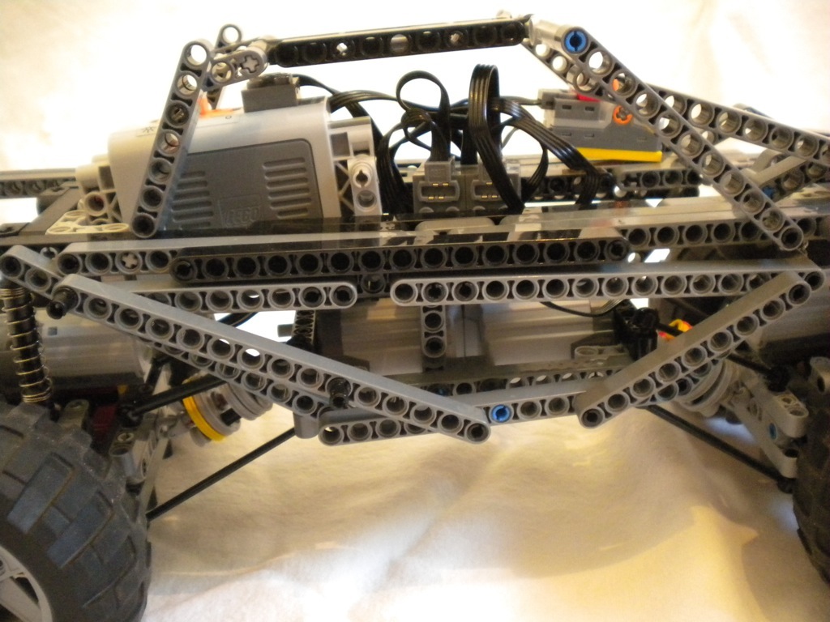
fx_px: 839
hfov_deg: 52.6
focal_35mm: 35
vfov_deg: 40.7
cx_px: 415
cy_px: 311
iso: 800
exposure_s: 1/25
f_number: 3.1
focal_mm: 6.3
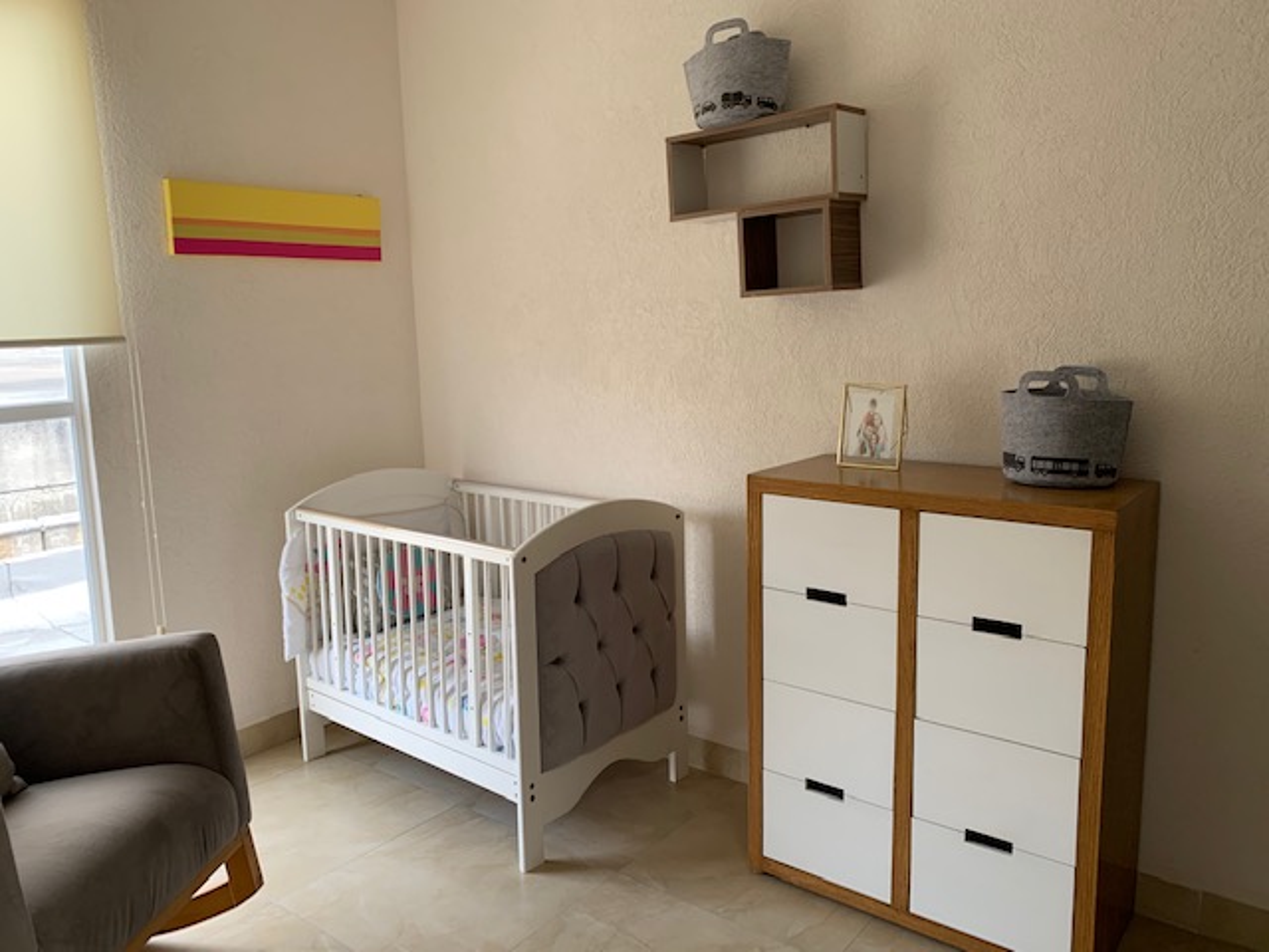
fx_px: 953
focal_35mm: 26
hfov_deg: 67.3
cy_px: 476
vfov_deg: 53.1
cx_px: 634
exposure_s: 1/121
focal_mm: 4.25
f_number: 1.8
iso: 40
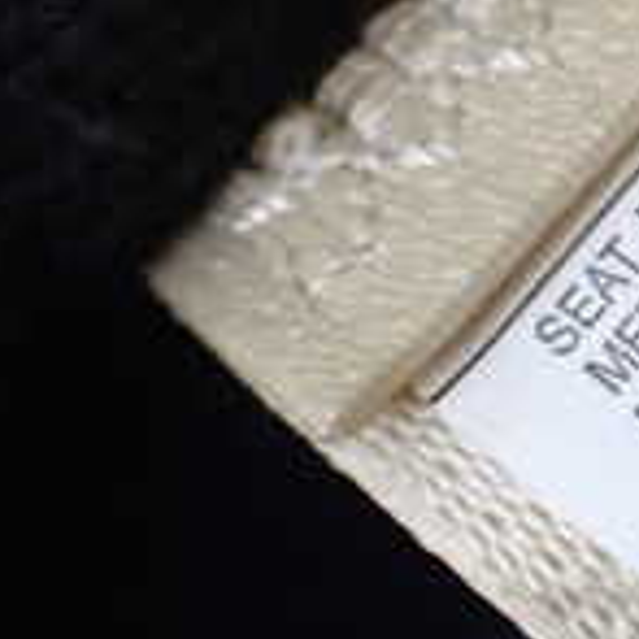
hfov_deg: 14.3
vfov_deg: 16.0
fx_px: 2256
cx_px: 1139
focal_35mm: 108
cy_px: 104
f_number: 2.3
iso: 250
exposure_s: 1/125
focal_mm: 5.4
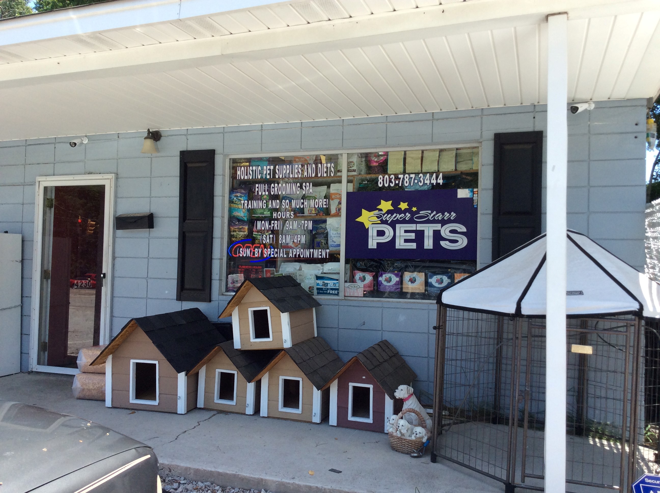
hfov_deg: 56.9
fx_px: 609
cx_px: 330
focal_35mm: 32
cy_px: 246
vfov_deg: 44.1
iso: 32
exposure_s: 1/529
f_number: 2.4
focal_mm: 3.3
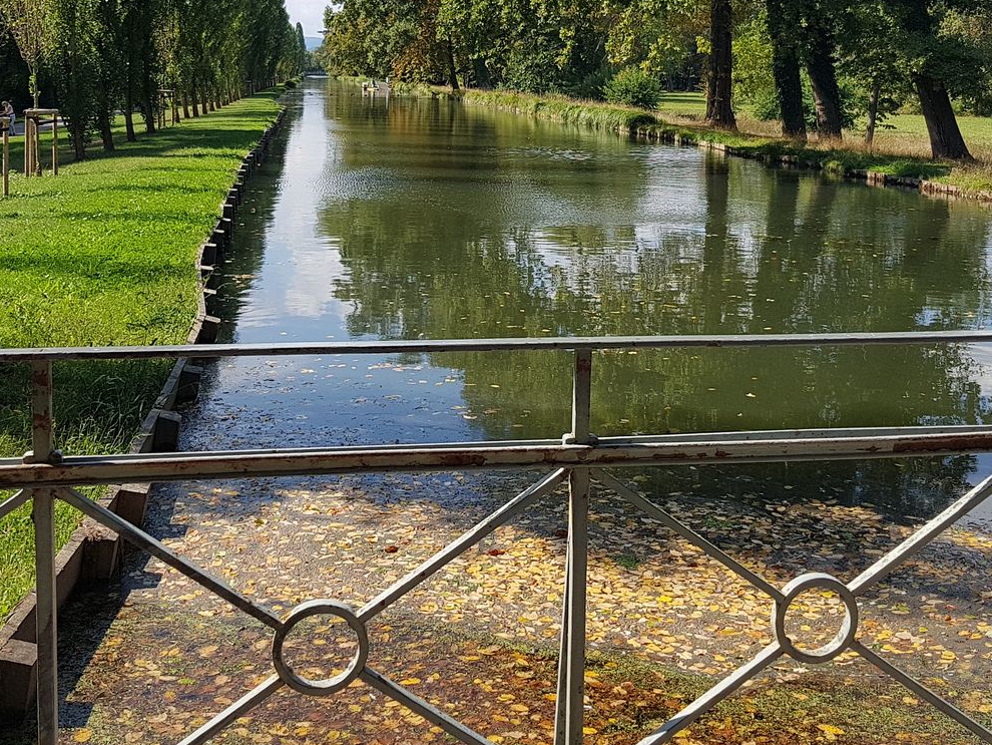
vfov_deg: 33.7
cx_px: 542
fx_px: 1204
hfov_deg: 44.7
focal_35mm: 42
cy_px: 187
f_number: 1.7
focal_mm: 4.2
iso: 50
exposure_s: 1/1688
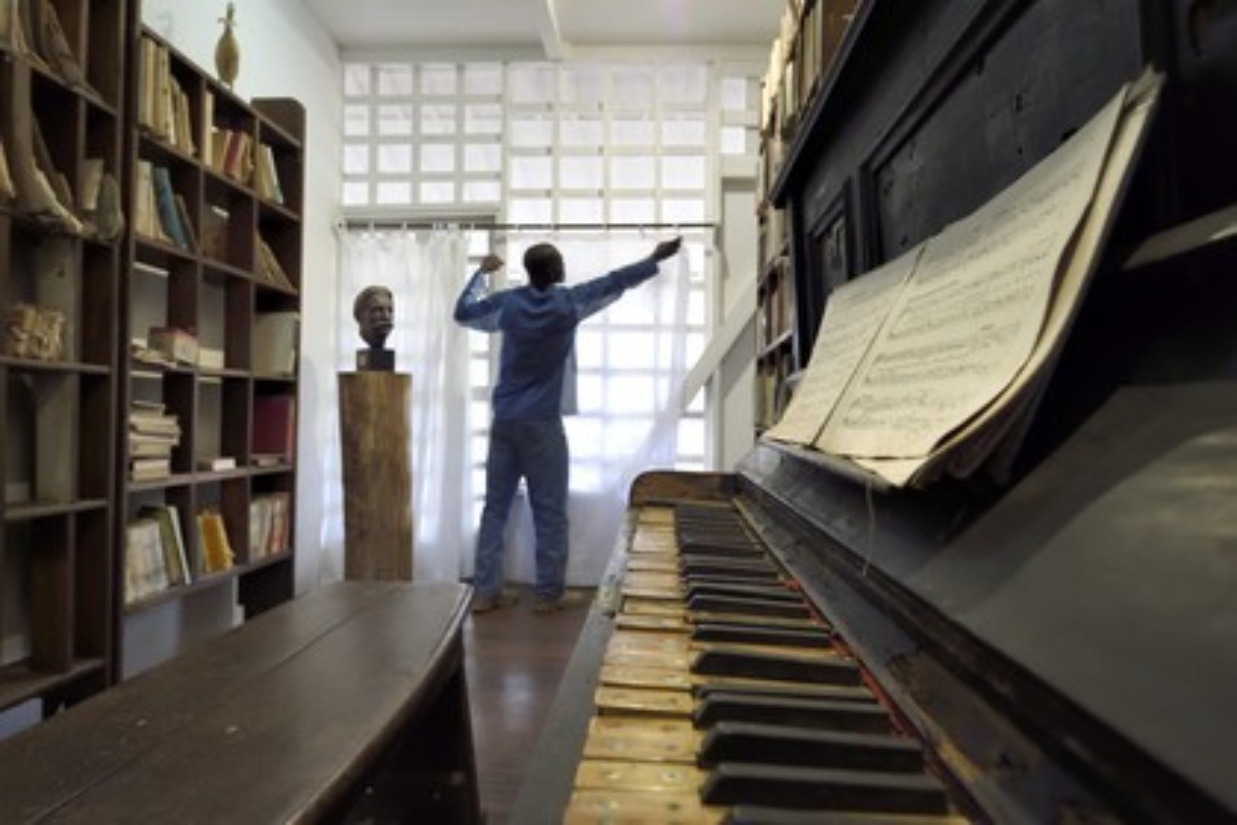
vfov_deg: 61.9
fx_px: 687
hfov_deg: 84.0
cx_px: 618
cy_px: 412
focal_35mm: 20
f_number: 7.1
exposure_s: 1/30
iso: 3200
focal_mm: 20
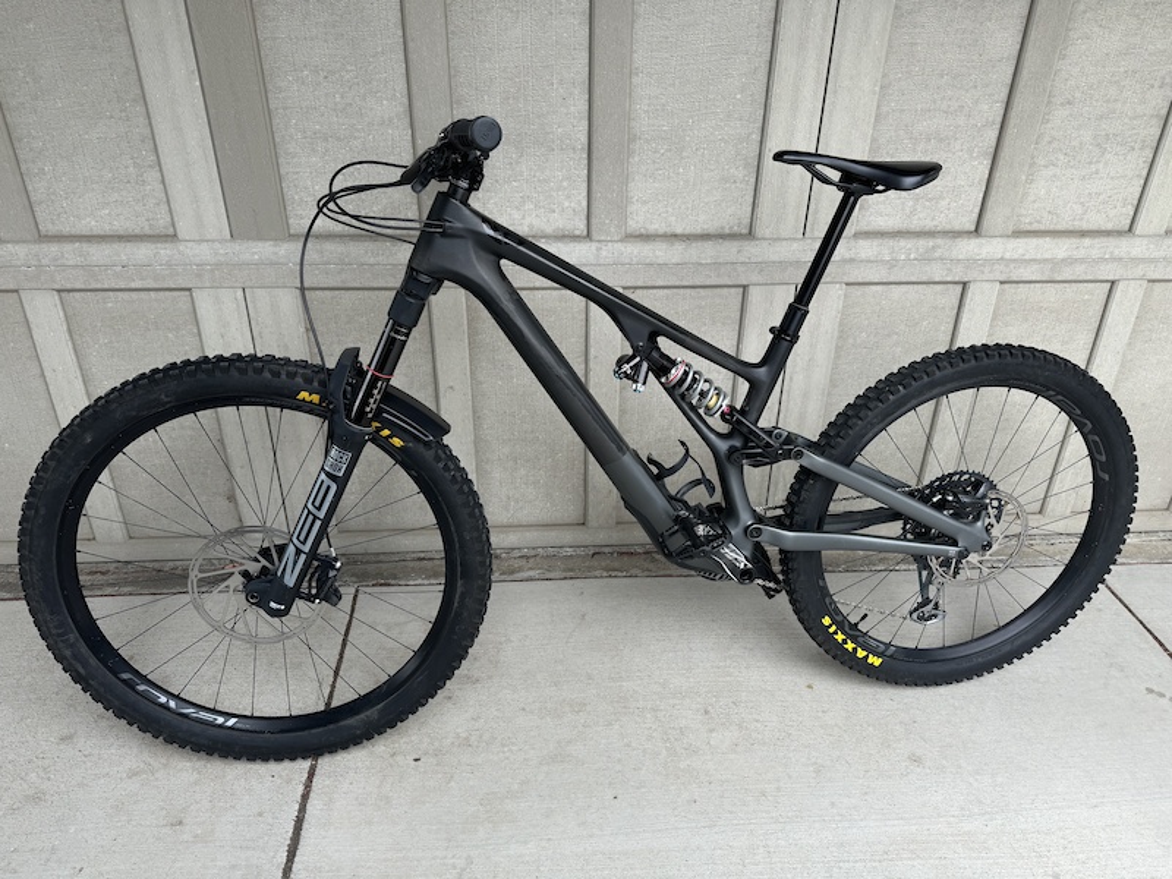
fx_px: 813
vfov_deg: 56.8
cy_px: 440
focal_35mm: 24
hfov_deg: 71.6
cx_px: 586
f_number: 1.78
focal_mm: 6.76
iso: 64
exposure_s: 1/180
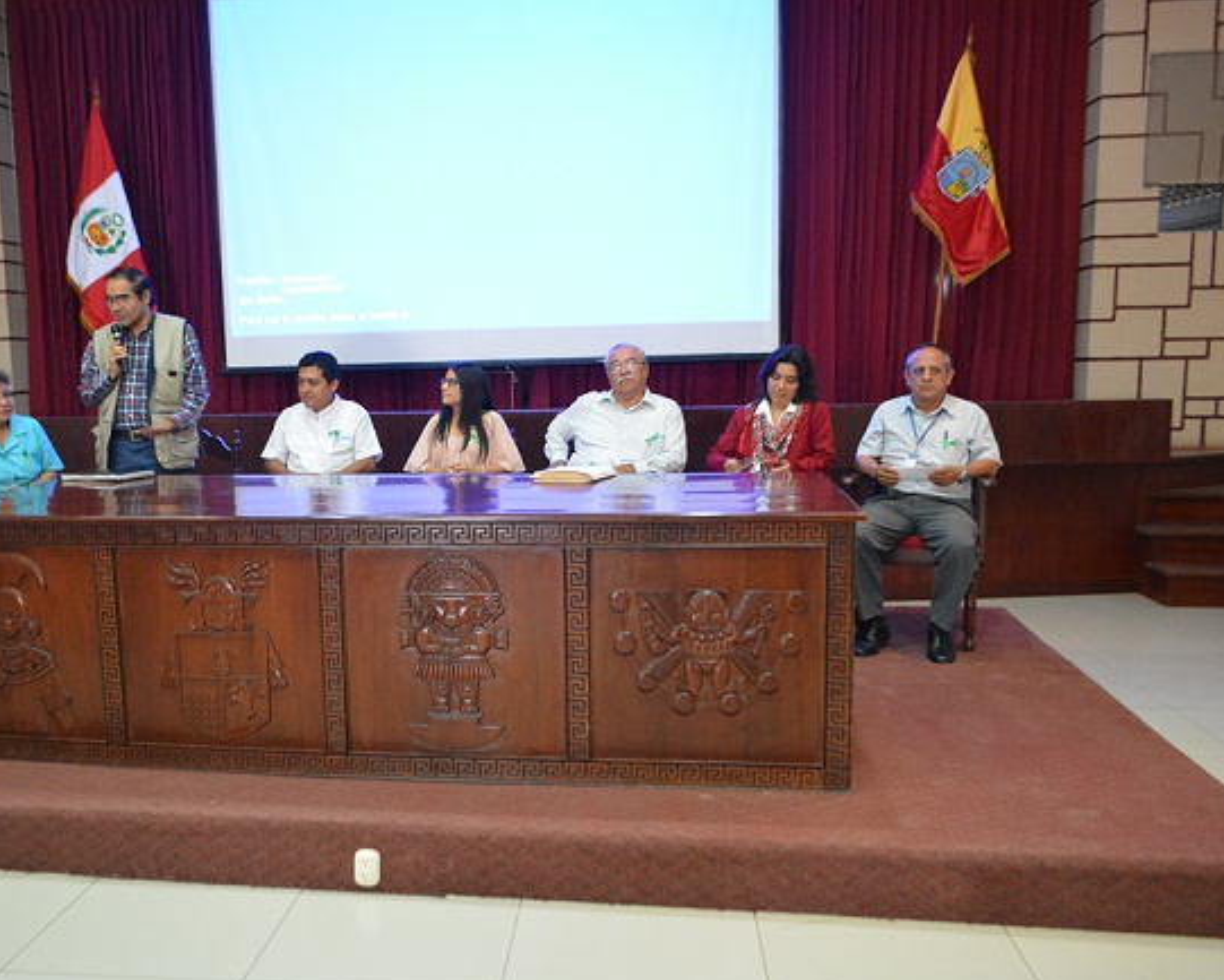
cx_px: 489
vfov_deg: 47.1
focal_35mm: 31
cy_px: 497
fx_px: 1123
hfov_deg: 56.7
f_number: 3.5
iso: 3200
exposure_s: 1/25
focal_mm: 18
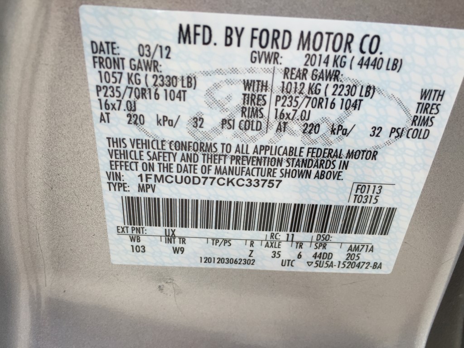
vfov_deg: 48.2
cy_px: 174
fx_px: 389
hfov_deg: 61.7
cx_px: 232
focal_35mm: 29
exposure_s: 1/1236
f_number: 2.2
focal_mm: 4.15
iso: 32
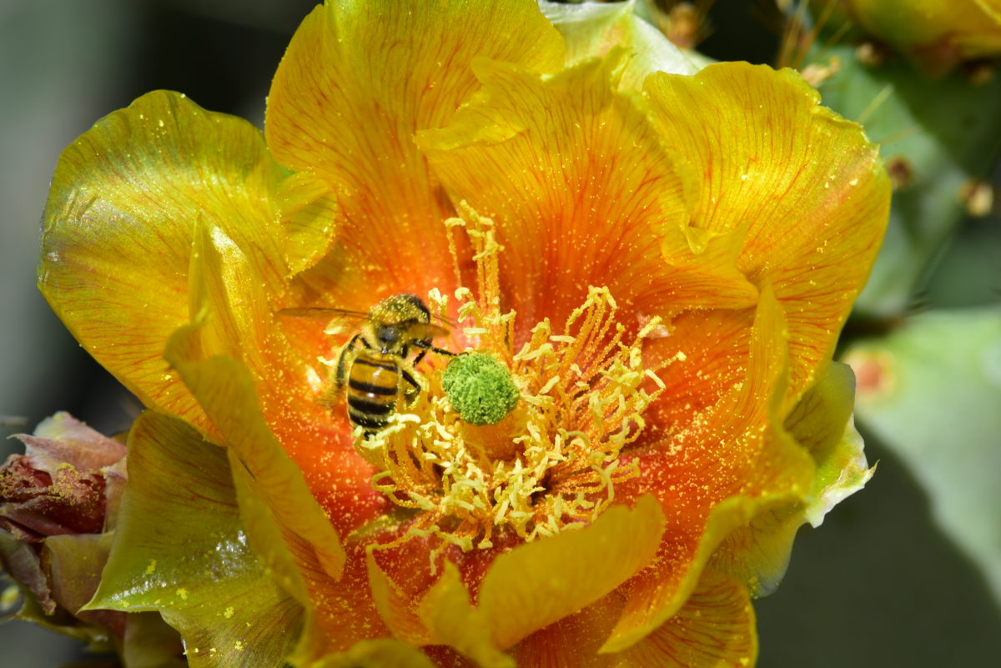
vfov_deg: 6.9
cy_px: 334
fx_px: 5563
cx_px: 500
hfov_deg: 10.3
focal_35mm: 200
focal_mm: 200
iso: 100
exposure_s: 1/50
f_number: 16
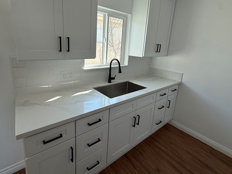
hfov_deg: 87.4
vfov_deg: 70.9
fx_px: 121
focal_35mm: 18
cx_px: 103
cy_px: 70
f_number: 2.2
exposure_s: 1/117
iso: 64
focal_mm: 2.22
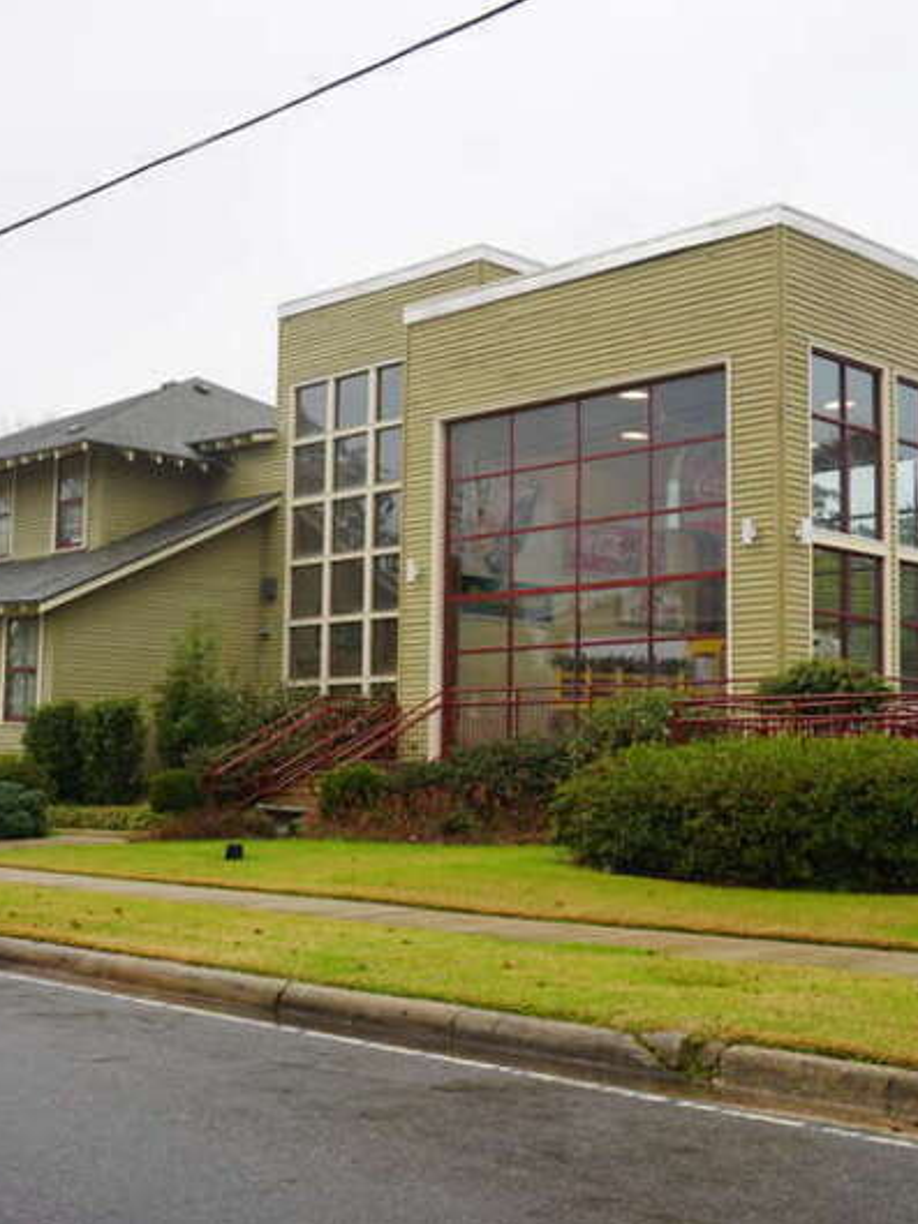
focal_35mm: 48
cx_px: 518
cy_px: 614
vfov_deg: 39.6
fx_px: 1697
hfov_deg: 30.2
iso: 100
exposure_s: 1/80
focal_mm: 22
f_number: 6.3
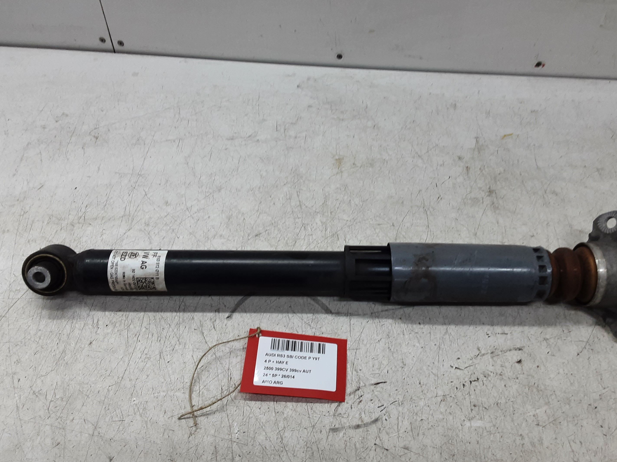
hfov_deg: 58.3
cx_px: 333
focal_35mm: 31
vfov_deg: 45.4
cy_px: 234
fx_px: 553
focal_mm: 2.91
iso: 64
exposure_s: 1/50
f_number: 1.9
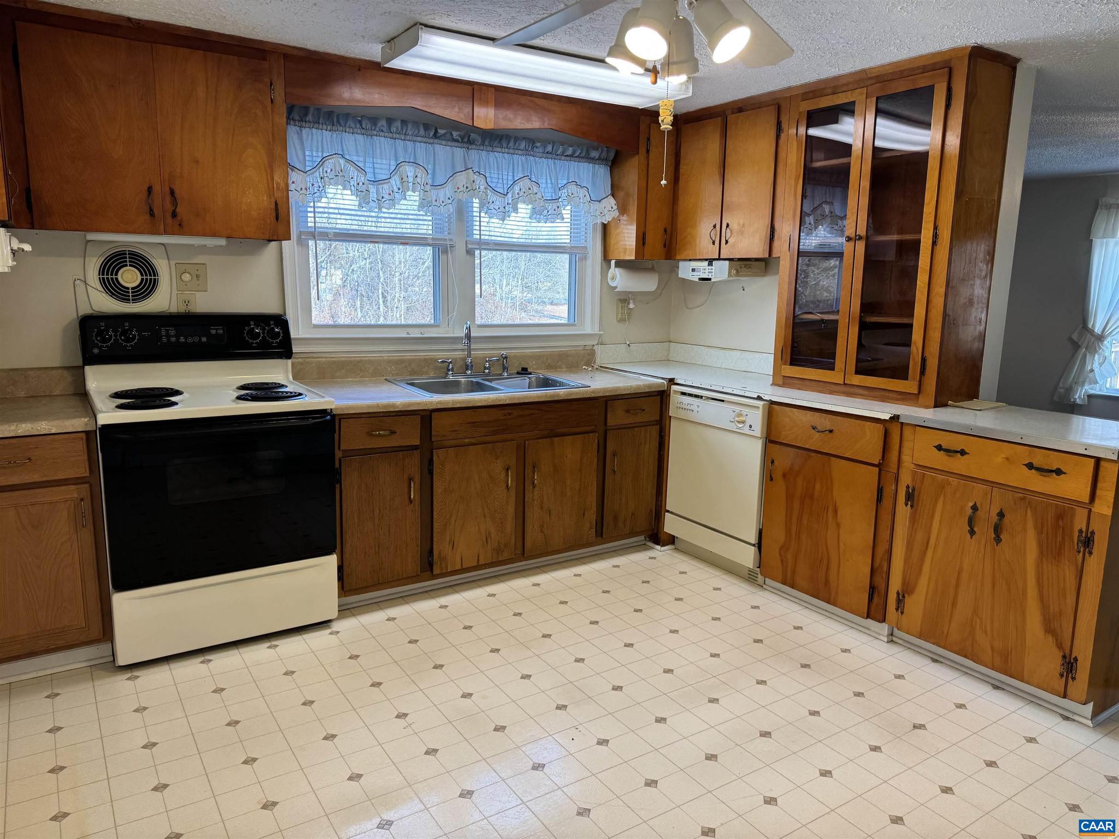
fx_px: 776
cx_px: 560
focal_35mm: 24
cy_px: 420
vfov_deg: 56.8
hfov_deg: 71.6
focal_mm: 6.76
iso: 80
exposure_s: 1/120
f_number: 1.78
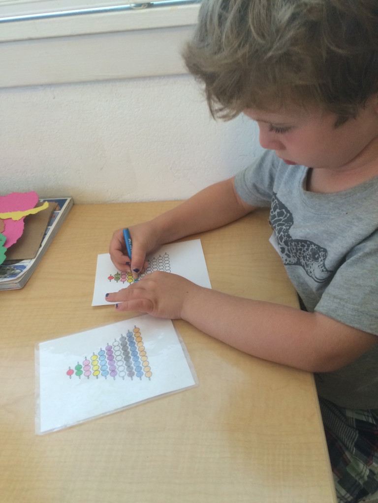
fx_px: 422
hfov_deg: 48.2
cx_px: 189
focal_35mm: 29
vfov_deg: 61.7
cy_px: 252
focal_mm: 4.15
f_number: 2.2
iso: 100
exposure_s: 1/30
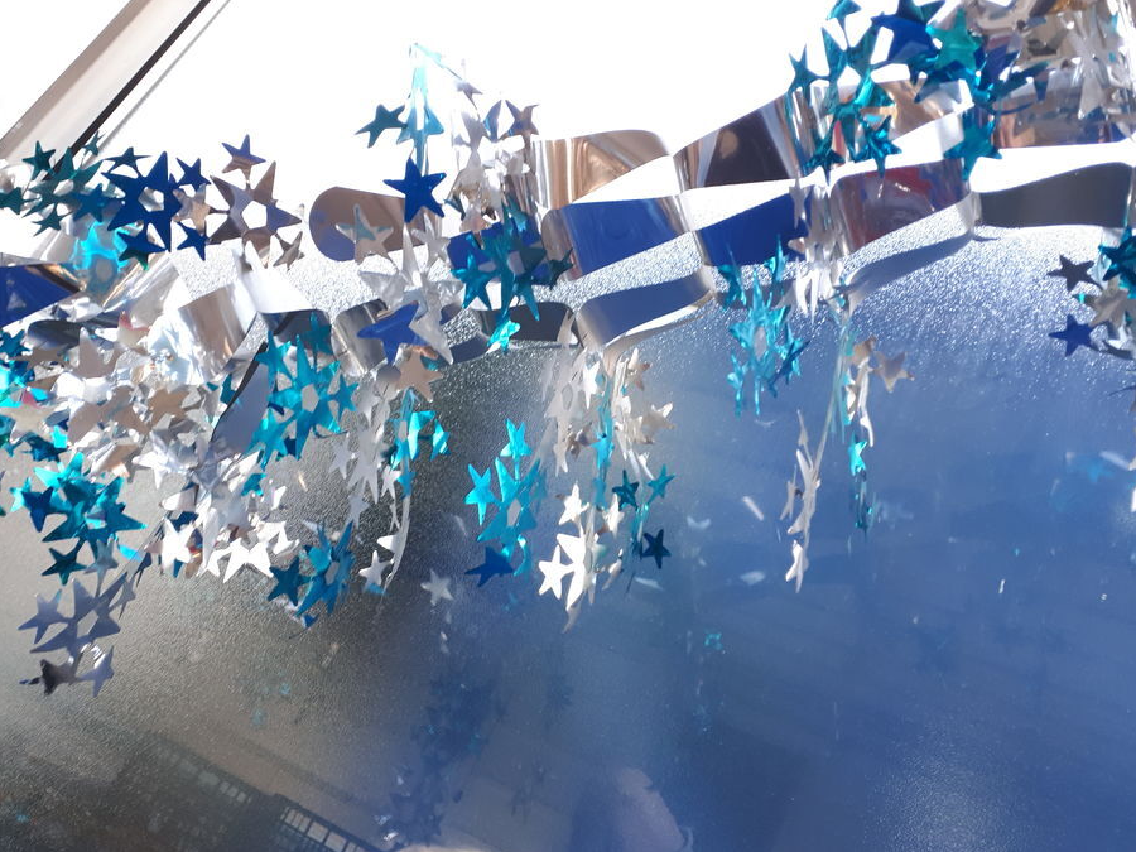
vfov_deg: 46.8
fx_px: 985
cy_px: 430
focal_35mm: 30
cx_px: 547
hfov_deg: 59.9
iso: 64
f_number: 1.9
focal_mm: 3.6
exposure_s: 1/33
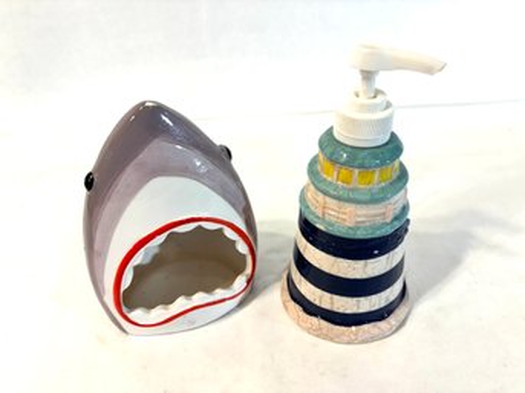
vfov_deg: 53.0
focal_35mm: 26
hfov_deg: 67.3
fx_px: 394
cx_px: 262
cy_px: 196
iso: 32
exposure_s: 1/135
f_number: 1.6
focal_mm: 5.96
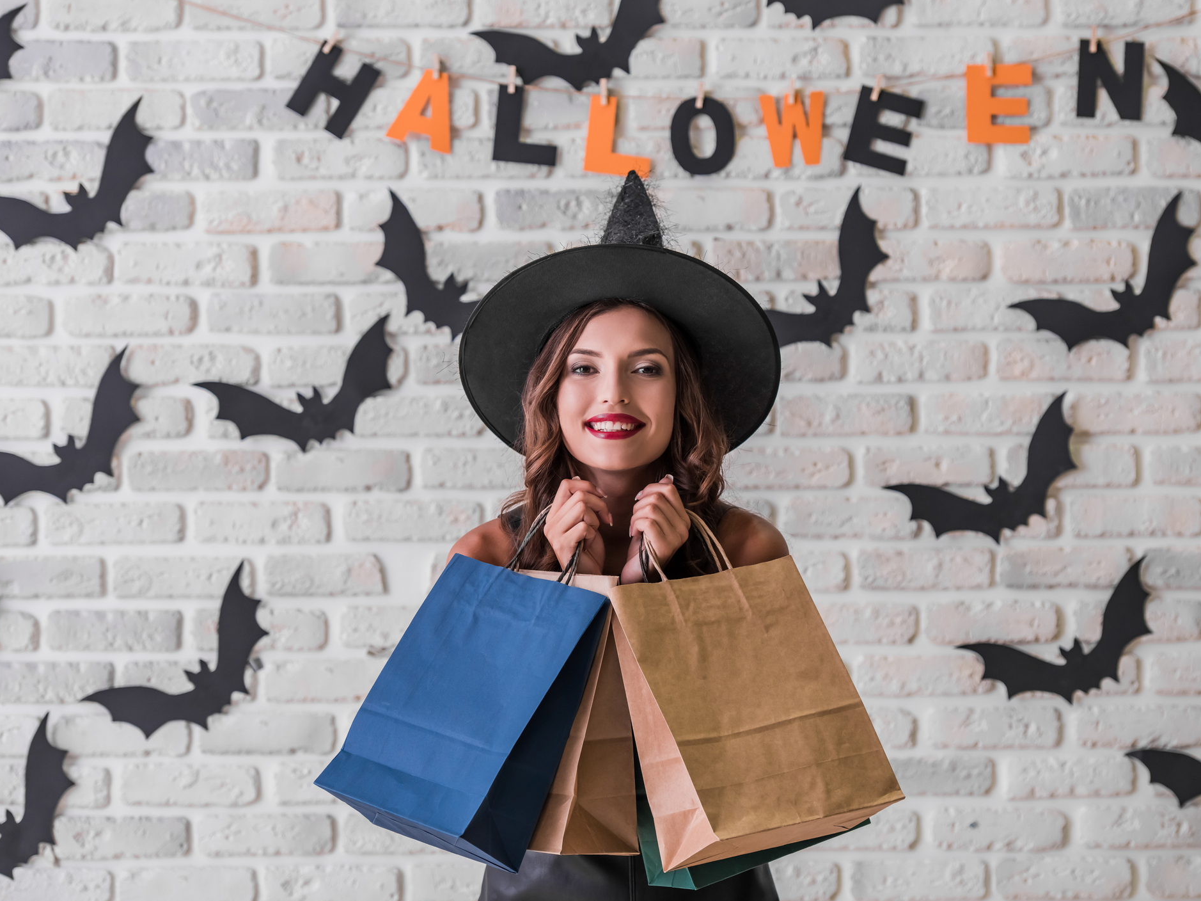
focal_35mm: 114
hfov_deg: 17.3
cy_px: 451
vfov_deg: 13.0
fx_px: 3955
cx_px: 652
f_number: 3.5
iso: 400
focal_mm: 105
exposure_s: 1/160
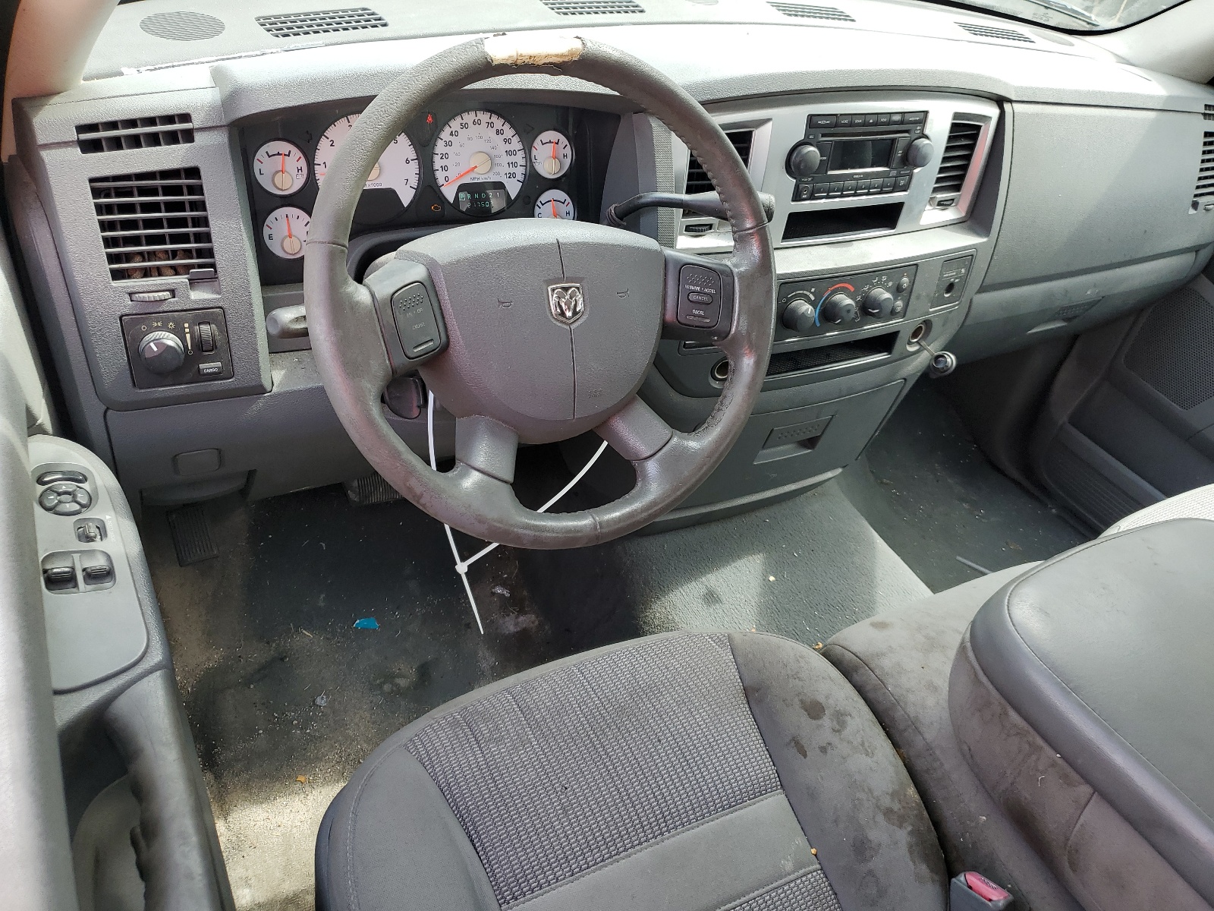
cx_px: 607
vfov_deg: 53.1
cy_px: 456
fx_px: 912
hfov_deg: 67.3
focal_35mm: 26
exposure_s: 1/238
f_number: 1.5
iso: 50
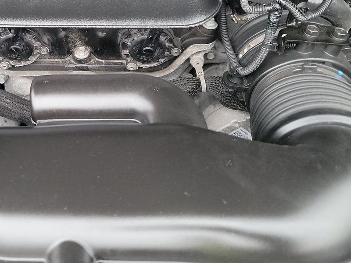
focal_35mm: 48
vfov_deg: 28.7
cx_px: 70
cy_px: 13
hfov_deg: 38.2
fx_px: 487
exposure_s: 1/59
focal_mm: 6.7
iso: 1065
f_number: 1.8
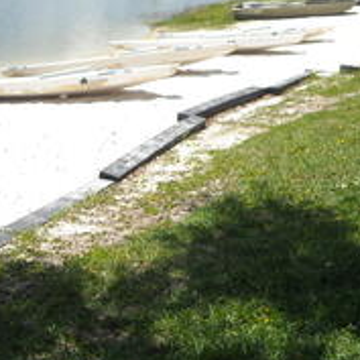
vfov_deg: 24.3
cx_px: 189
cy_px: 73
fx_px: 824
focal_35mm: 70
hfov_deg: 24.7
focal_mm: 5.7
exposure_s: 1/284
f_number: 5.6
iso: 64
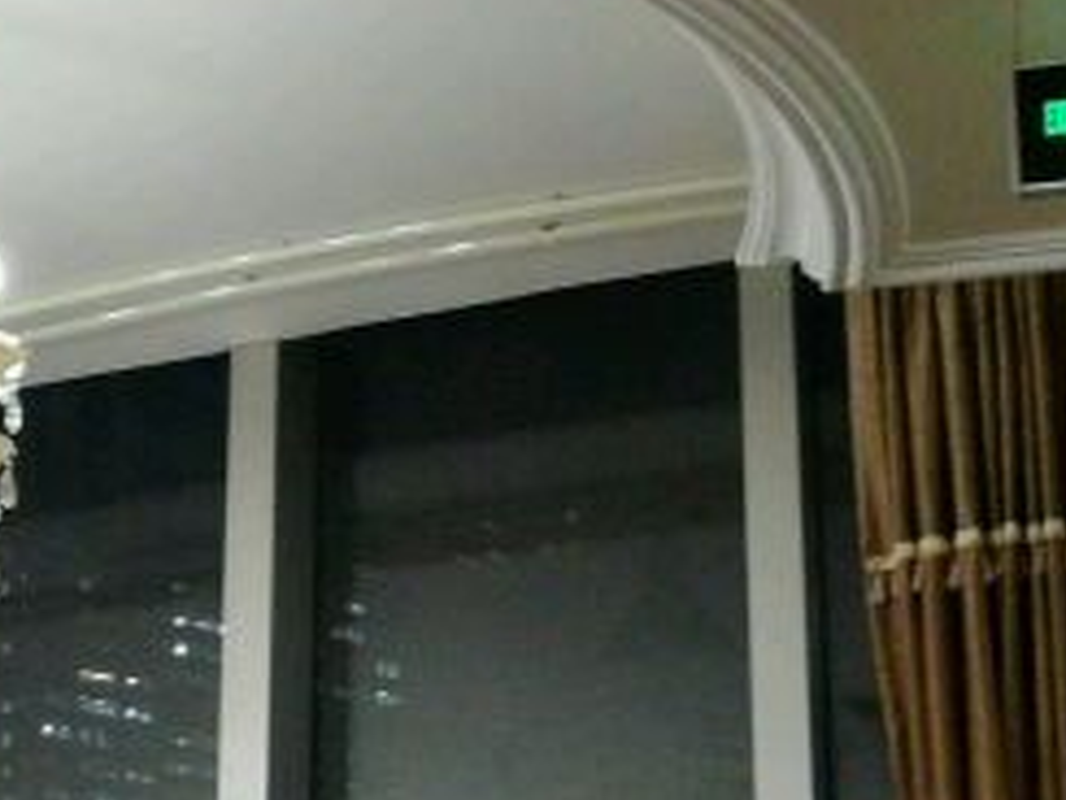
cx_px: -4
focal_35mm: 77
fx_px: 2372
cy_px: 1020
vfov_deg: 18.0
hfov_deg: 24.2
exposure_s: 1/25
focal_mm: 4.5
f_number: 2.2
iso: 400
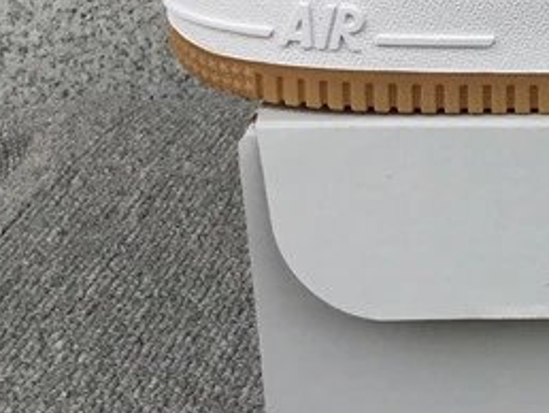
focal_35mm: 108
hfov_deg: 16.7
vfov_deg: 13.5
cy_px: -1
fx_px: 1714
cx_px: 796
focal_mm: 3.3
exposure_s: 1/108
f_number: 2.4
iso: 25
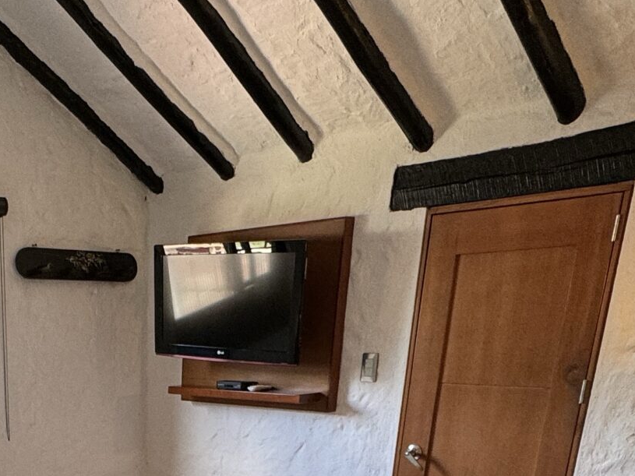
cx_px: 34
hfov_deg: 39.1
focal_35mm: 44
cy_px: 621
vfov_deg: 27.4
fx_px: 807
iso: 125
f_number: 2.2
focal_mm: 2.22
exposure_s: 1/120
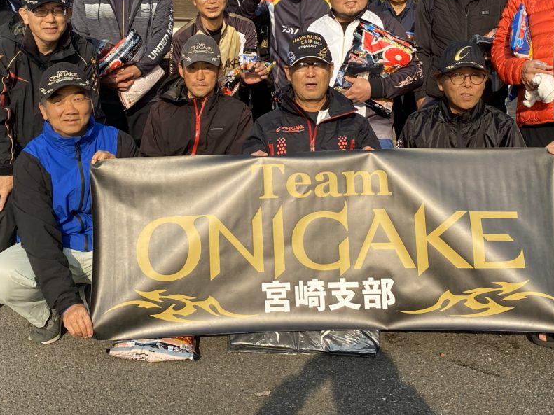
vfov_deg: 30.9
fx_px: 736
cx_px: 240
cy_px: 99
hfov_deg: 41.2
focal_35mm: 46
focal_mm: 4.25
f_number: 1.8
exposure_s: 1/1898
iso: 32
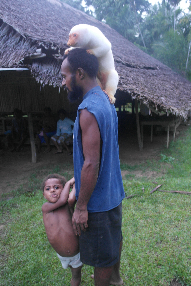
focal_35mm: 30
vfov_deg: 61.9
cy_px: 143
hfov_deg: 43.6
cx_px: 96
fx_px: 239
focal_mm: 20
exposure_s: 1/20
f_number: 3.5
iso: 800
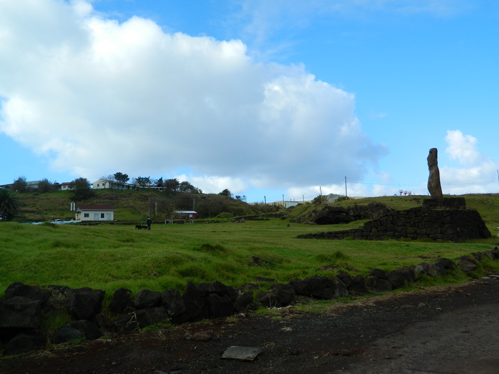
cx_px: 250
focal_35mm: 31
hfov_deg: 58.4
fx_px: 447
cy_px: 187
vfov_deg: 45.4
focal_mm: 5.6
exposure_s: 1/640
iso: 80
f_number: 3.2
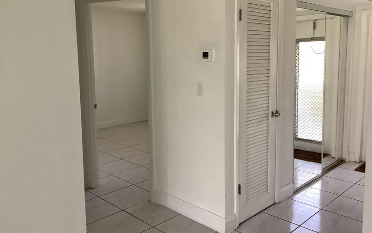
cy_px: 94
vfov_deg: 38.2
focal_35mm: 33
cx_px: 186
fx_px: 335
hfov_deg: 58.1
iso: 80
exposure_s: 1/60
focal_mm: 3.3
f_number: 2.4
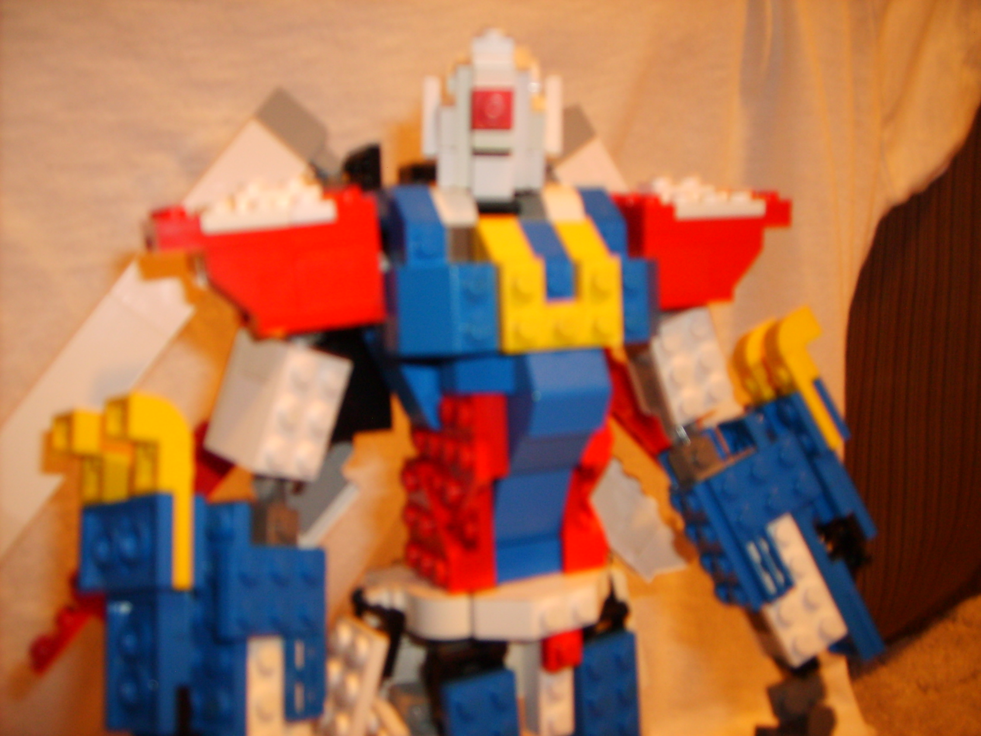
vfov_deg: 40.7
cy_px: 368
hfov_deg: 52.6
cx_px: 490
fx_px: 992
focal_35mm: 35
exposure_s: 1/3
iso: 100
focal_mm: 5.8
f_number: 2.8
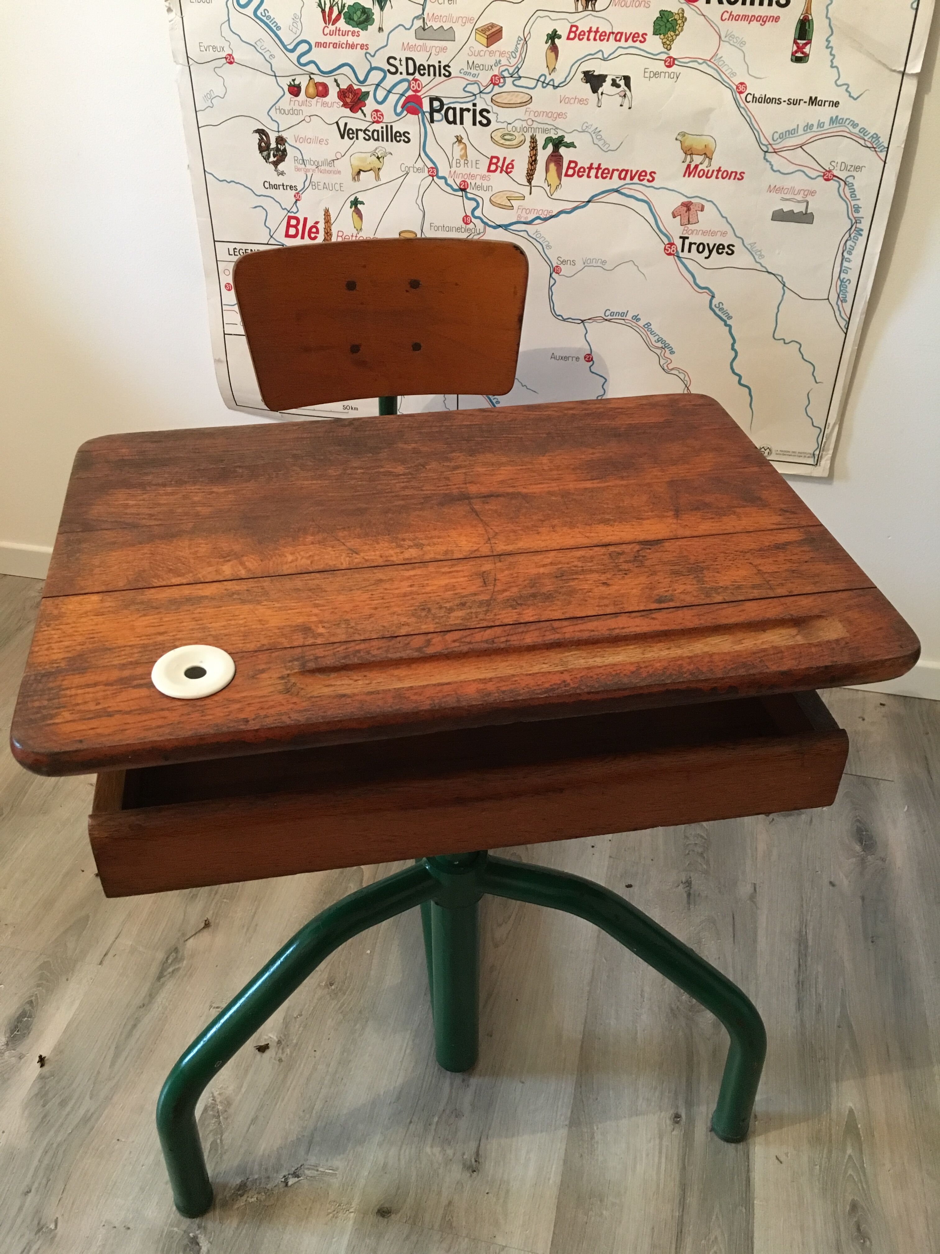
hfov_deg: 48.2
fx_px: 1050
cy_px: 627
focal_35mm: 29
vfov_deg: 61.7
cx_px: 470
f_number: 2.2
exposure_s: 1/17
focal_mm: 4.15
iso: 200
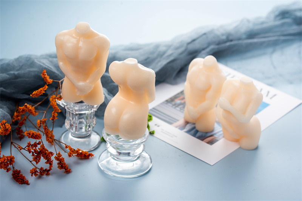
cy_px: 100
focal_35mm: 90
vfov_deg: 15.2
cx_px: 151
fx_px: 755
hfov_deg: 22.6
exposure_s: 1/125
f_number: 7.1
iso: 80
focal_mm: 90
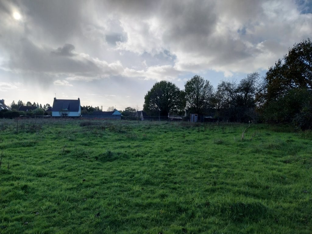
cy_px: 117
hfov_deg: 67.3
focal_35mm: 26
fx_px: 234
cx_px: 156
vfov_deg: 53.1
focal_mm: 4
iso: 25
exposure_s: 1/1253
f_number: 1.8
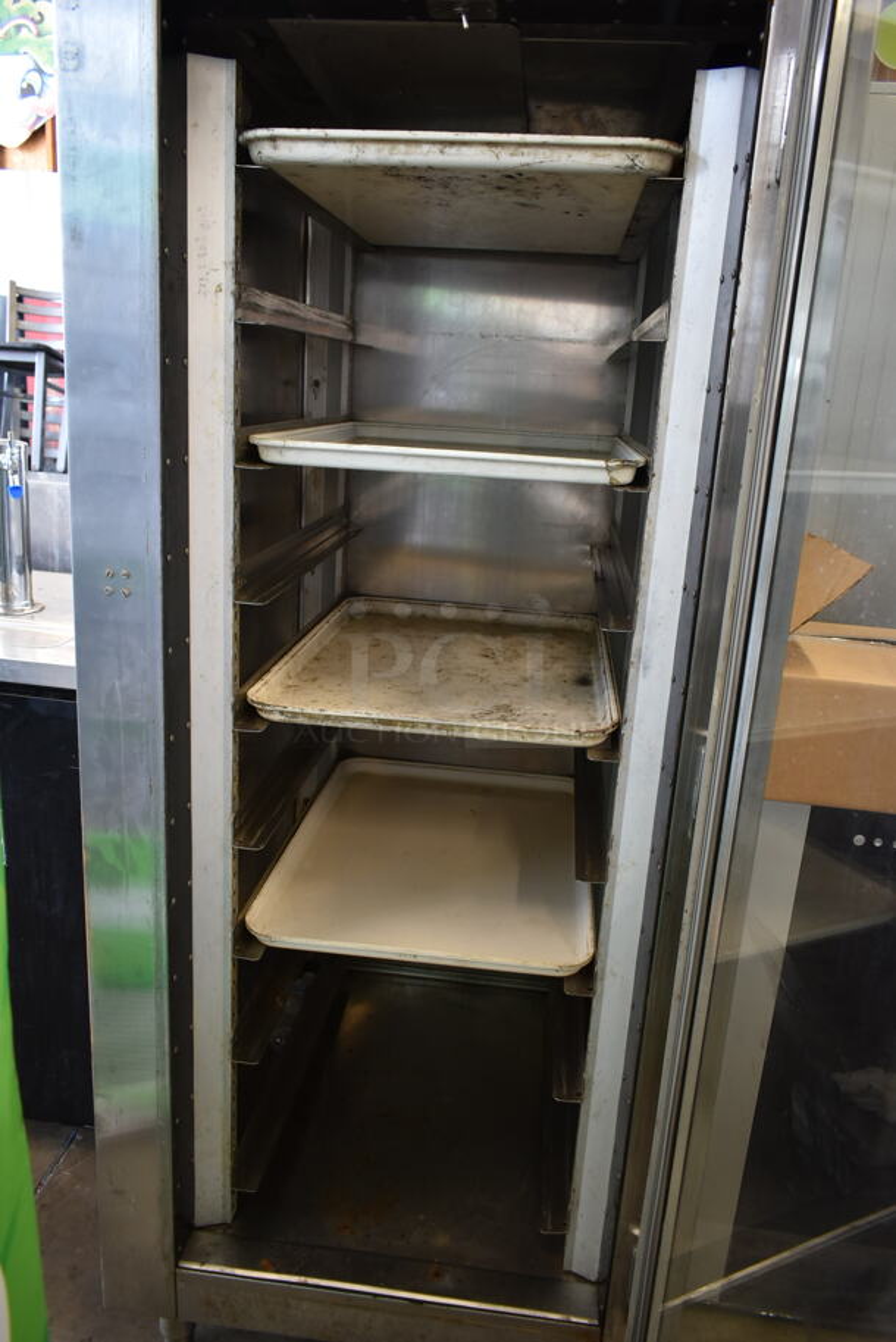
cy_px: 671
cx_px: 448
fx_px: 1006
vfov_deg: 67.3
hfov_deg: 48.0
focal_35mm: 27
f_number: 3.5
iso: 640
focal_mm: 18
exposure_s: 1/30
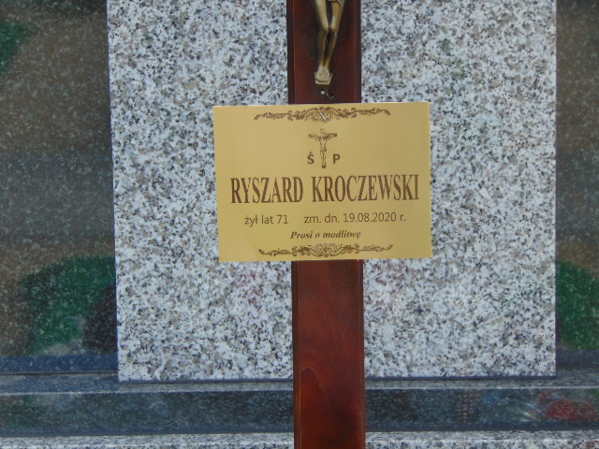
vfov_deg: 9.1
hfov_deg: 12.0
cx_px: 300
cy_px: 224
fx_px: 2838
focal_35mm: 164
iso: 80
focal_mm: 29.5
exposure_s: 1/200
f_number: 4
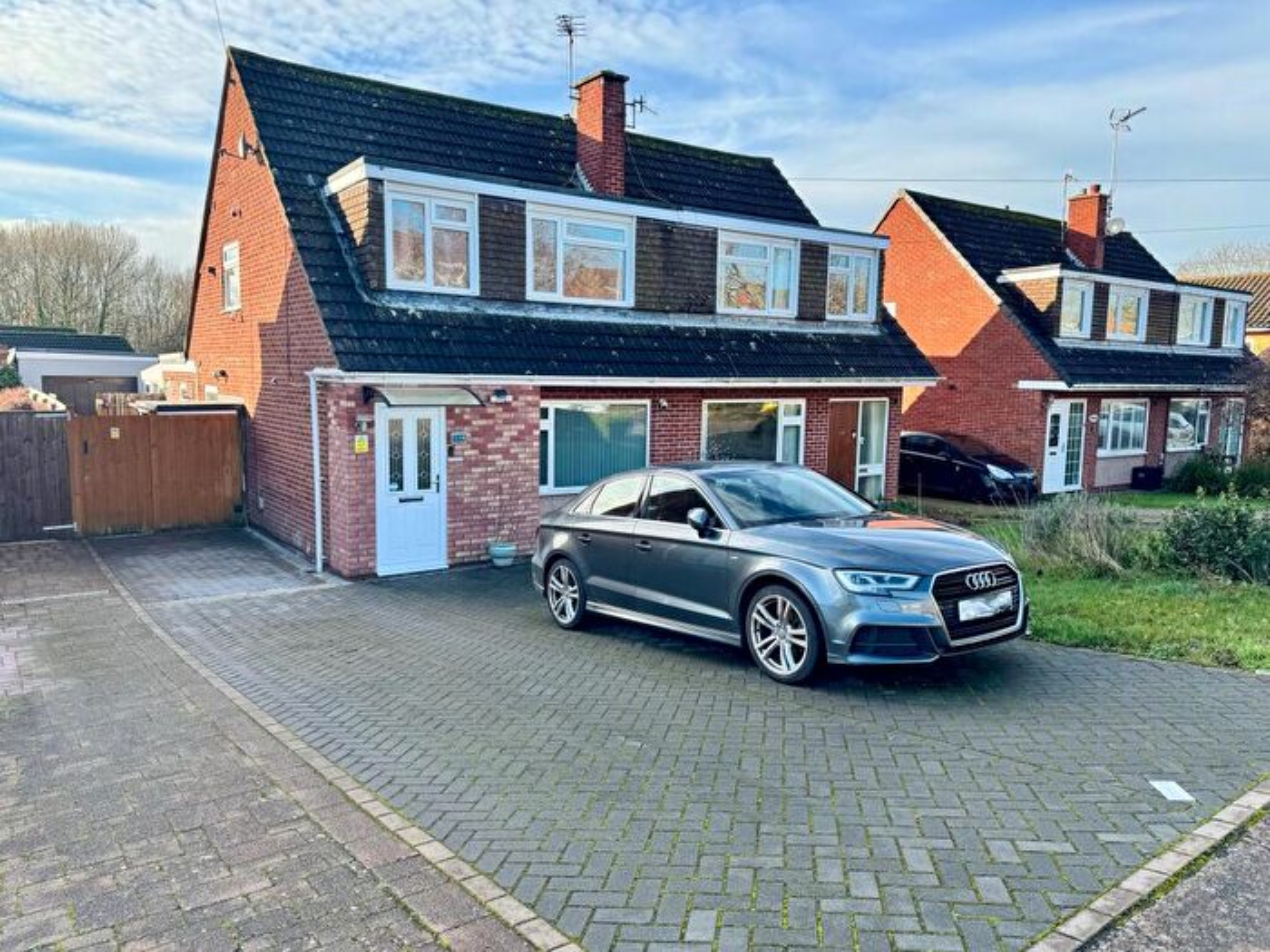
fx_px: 881
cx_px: 635
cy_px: 476
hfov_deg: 71.6
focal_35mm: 24
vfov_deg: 56.8
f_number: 1.78
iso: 80
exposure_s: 1/888
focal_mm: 6.76
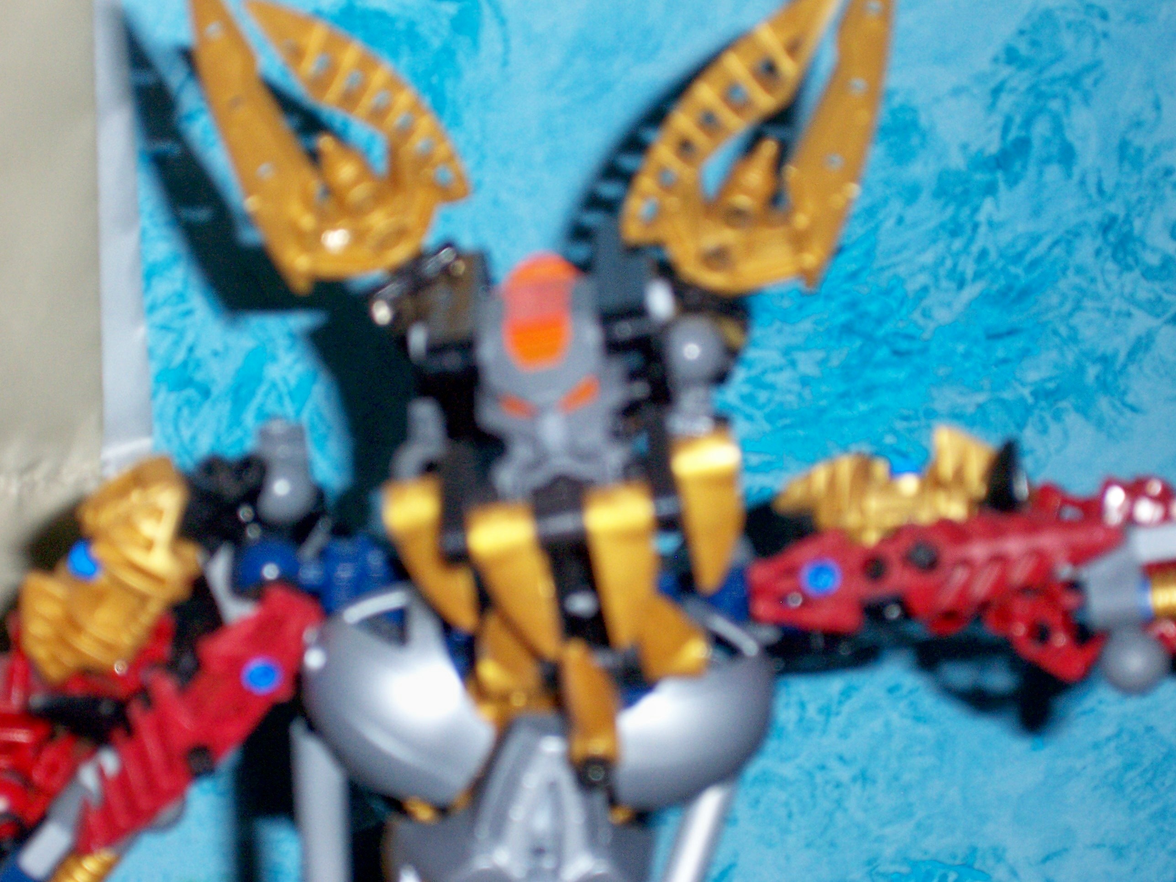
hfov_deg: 18.2
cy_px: 441
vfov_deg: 13.7
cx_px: 588
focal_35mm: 108
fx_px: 3669
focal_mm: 18.6
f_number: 4.8
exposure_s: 1/125
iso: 200
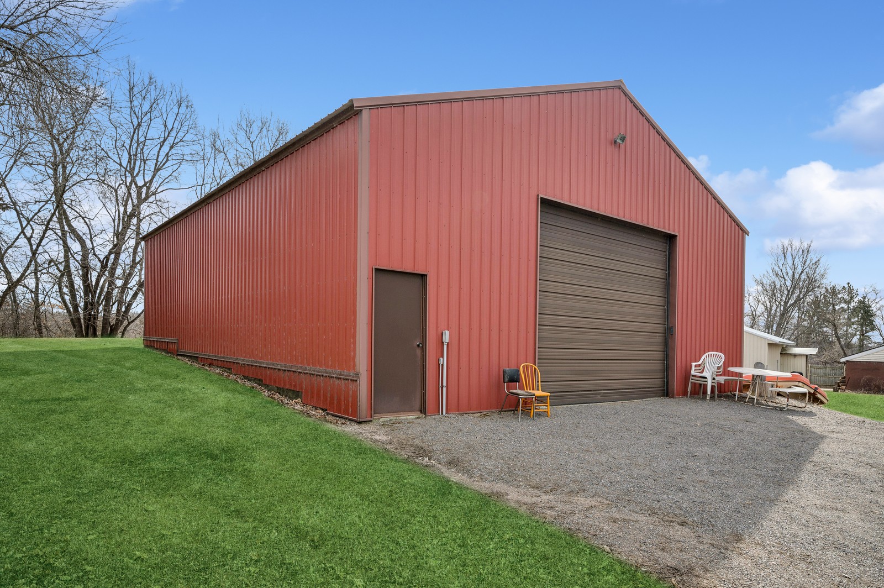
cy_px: 294
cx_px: 442
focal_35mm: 21
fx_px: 515
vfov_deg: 59.4
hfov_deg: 81.3
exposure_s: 1/400
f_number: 8
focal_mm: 21
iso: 200
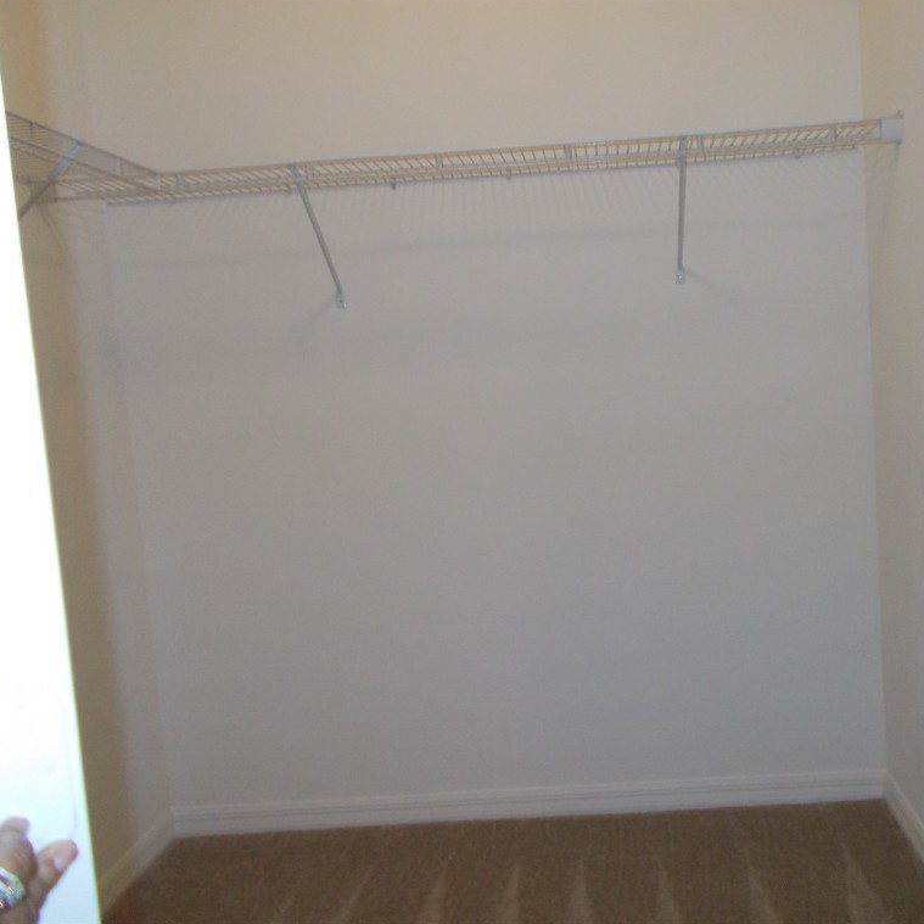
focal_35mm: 31
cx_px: 594
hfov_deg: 51.8
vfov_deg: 52.5
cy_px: 459
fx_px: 936
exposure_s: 1/25
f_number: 3.2
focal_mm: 4.6
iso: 200
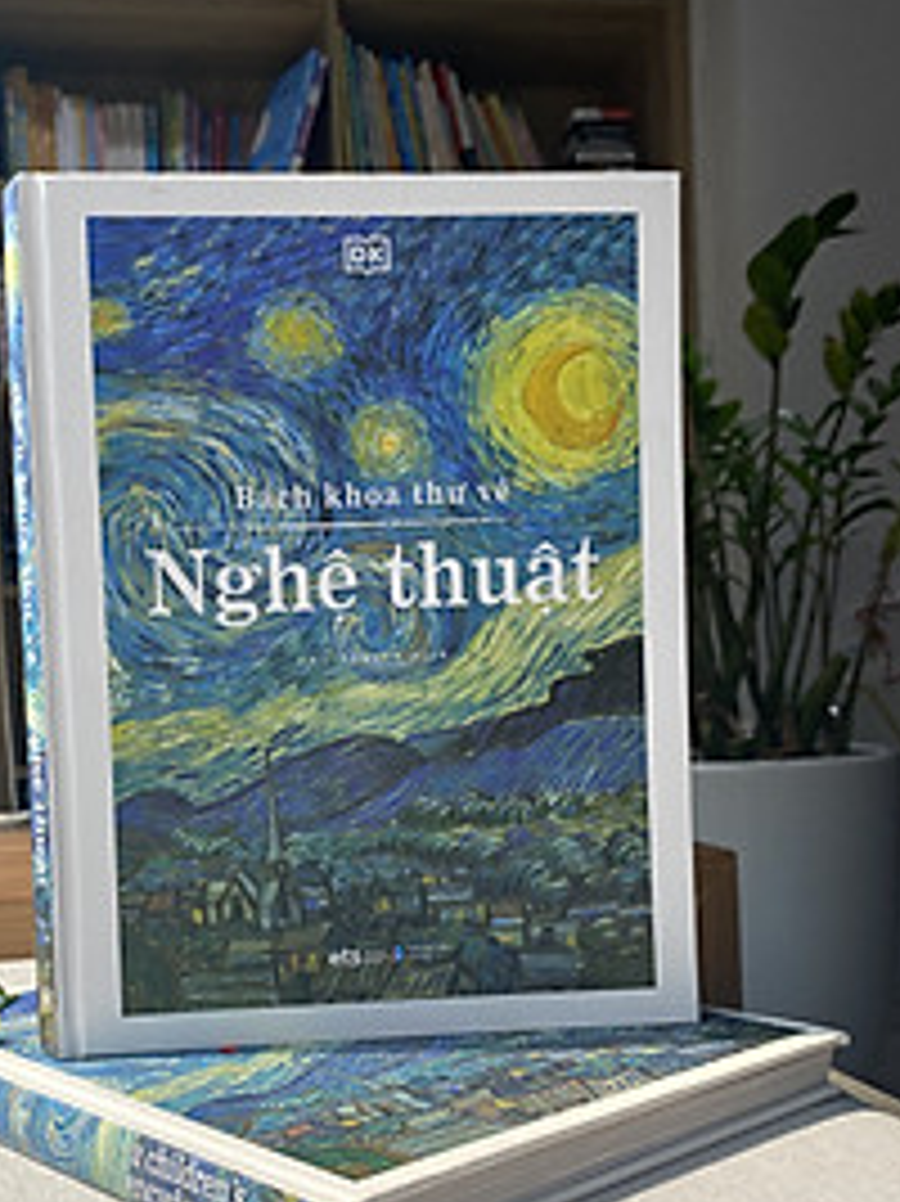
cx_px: 306
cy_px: 765
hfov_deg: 36.4
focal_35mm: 39
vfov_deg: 47.4
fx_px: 1353
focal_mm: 4.25
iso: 32
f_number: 1.8
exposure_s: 1/1025
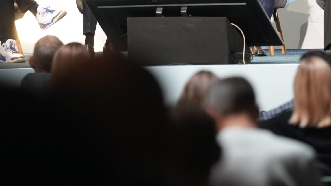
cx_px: 235
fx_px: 3211
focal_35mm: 366
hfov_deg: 5.9
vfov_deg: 3.3
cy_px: -1
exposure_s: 1/125
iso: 2000
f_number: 2.8
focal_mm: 159.8
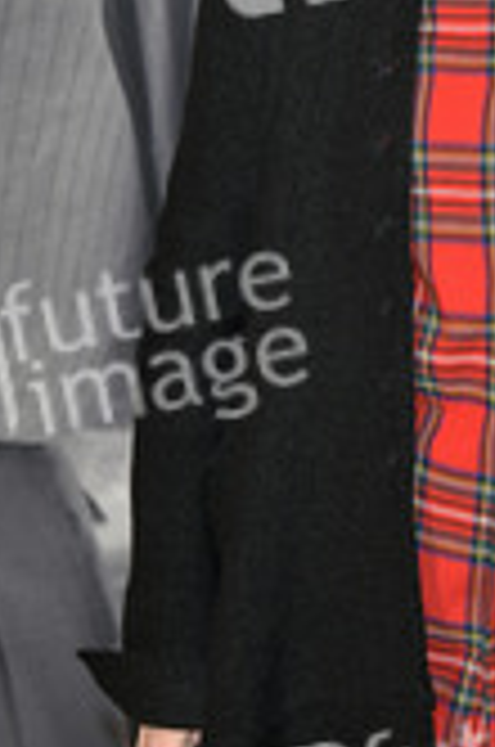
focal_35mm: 140
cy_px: 135
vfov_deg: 14.6
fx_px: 2899
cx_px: 567
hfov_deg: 9.6
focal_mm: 58
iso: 1600
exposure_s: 1/200
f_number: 5.6
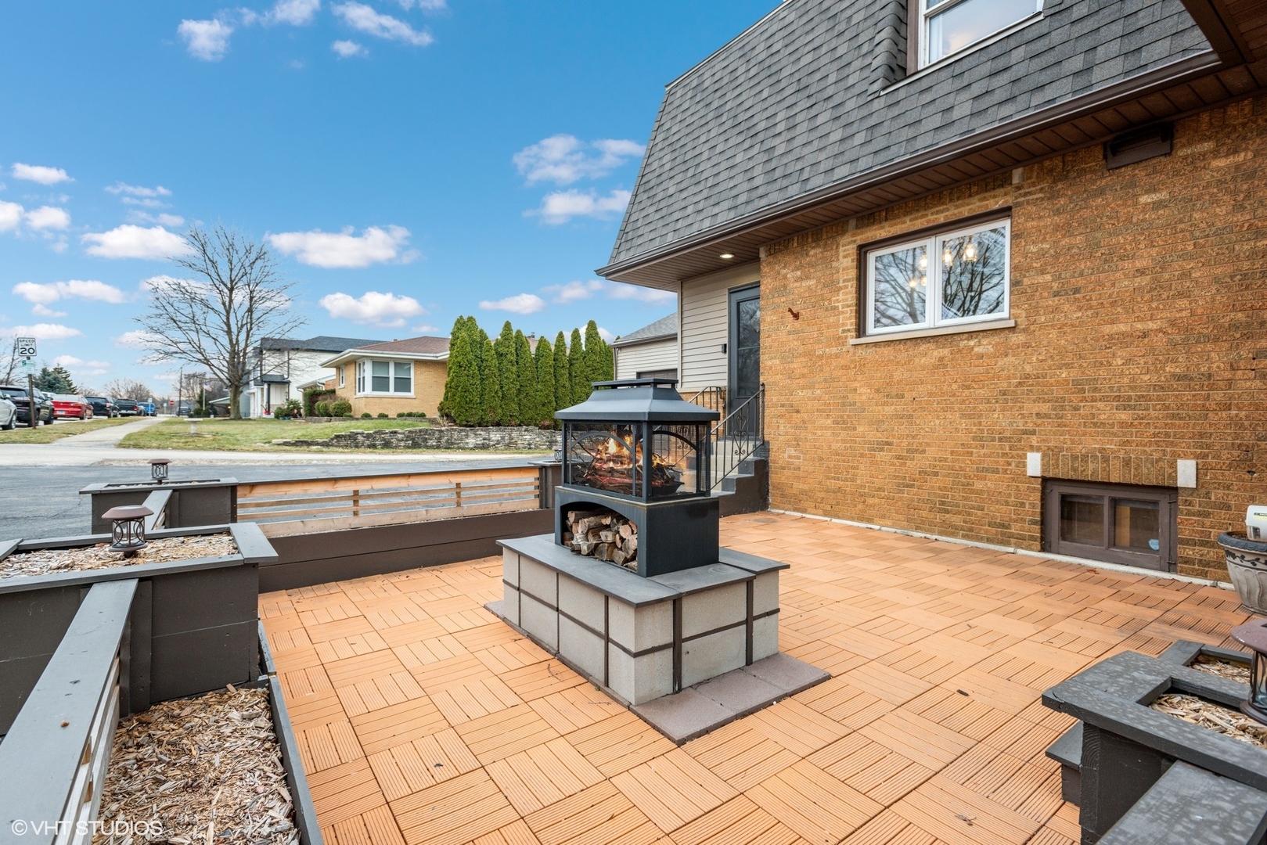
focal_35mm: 17
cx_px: 634
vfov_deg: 70.5
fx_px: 598
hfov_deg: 93.3
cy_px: 422
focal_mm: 17
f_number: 8
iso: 400
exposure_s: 1/50
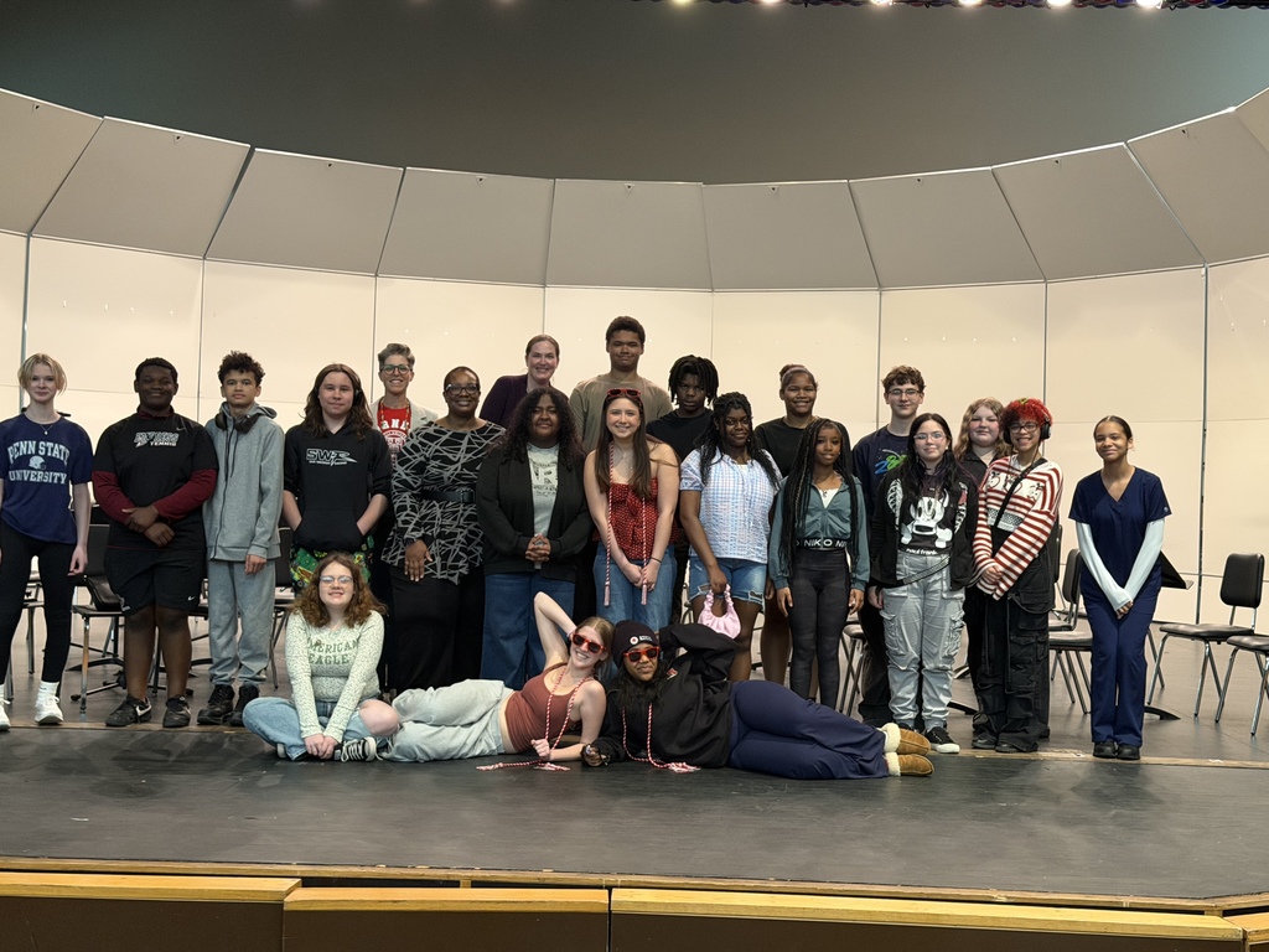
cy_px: 476
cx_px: 634
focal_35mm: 48
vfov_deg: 30.3
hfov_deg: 39.7
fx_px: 1760
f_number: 1.78
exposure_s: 1/40
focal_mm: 6.76
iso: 500
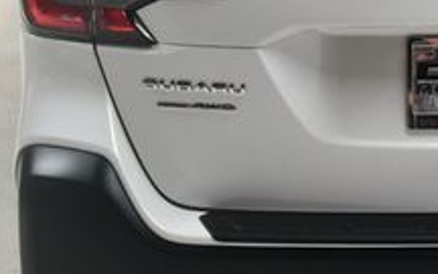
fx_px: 1623
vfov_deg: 9.6
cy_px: 37
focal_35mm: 136
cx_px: 493
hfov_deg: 15.0
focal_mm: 30
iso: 100
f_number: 14
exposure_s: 1/160
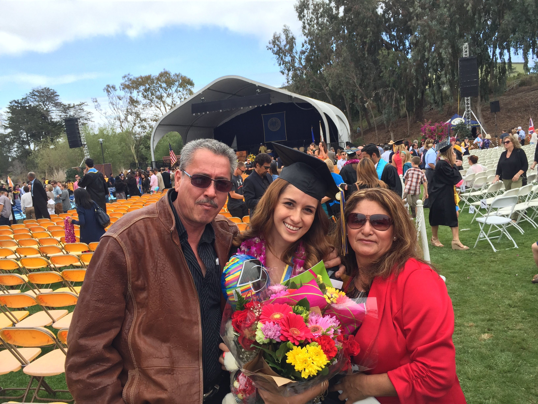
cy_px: 202
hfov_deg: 61.7
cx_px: 269
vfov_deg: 48.2
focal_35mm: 29
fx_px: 451
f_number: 2.2
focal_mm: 4.15
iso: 32
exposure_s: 1/964
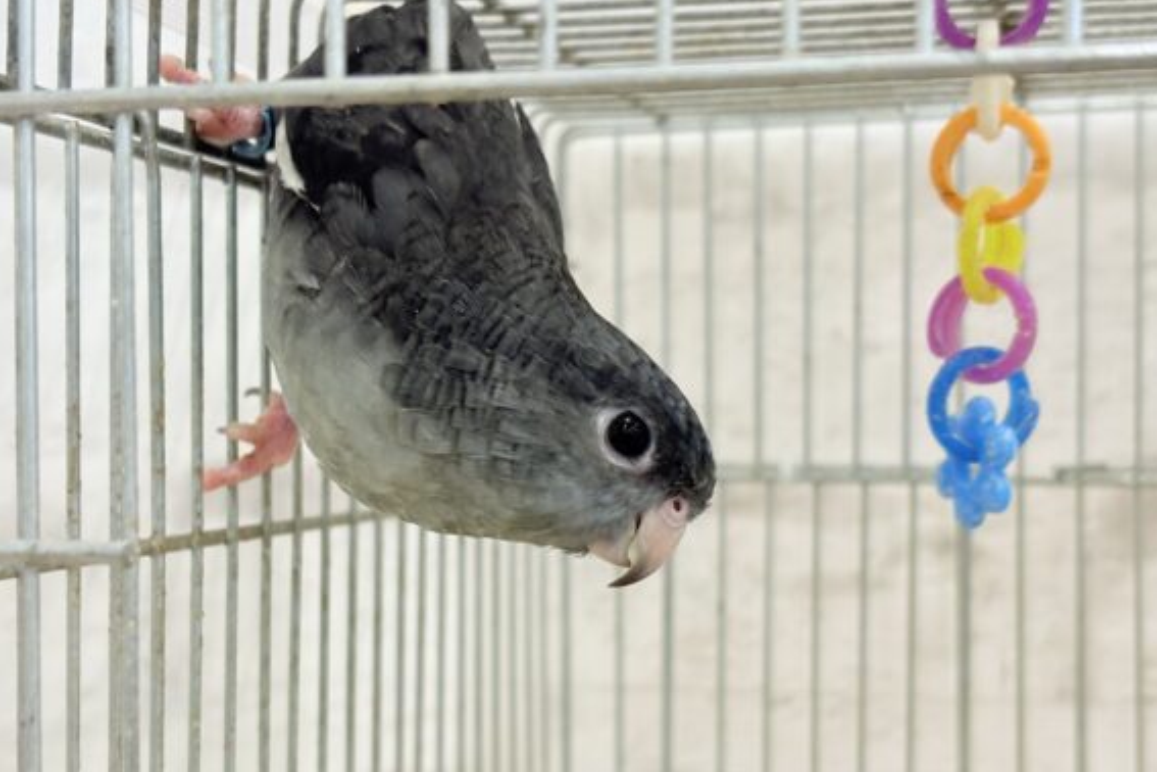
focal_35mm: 61
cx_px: 582
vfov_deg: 22.2
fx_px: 1960
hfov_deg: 32.9
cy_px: 480
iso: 160
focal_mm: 5.96
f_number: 1.6
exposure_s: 1/100
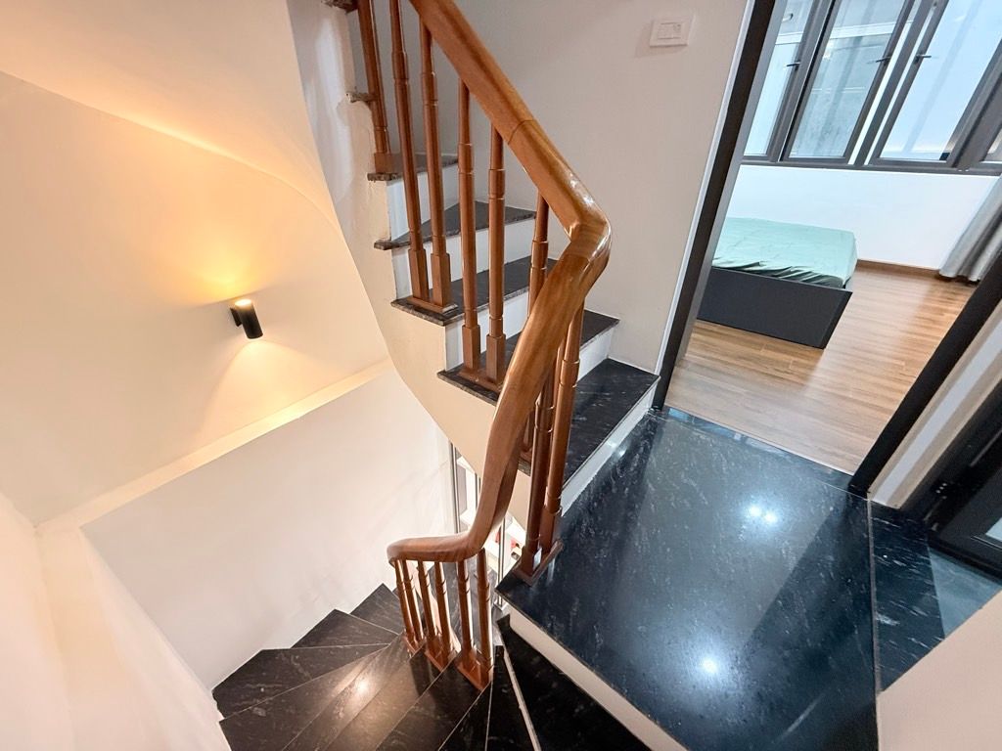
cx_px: 501
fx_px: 405
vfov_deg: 85.7
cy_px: 376
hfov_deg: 102.1
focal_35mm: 14
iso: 320
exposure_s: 1/50
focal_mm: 2.22
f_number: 2.2
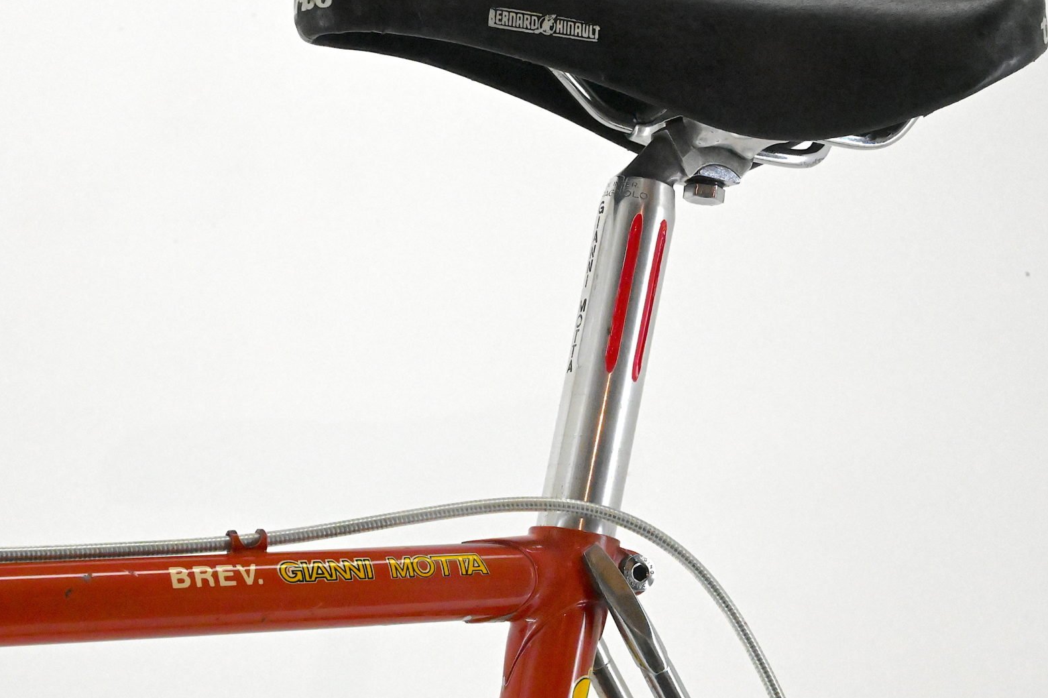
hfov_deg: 23.6
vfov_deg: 15.9
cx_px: 436
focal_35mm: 86
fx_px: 2503
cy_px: 358
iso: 18000
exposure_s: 1/640
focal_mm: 70
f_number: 20
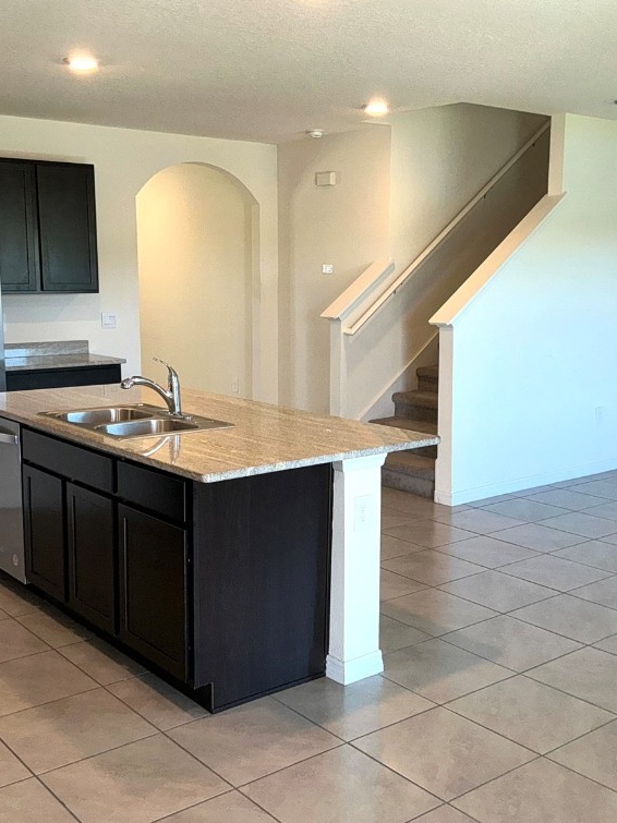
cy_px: 411
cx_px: 303
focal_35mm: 38
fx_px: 903
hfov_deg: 37.7
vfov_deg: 49.0
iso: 25
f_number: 1.8
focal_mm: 3
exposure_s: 1/60
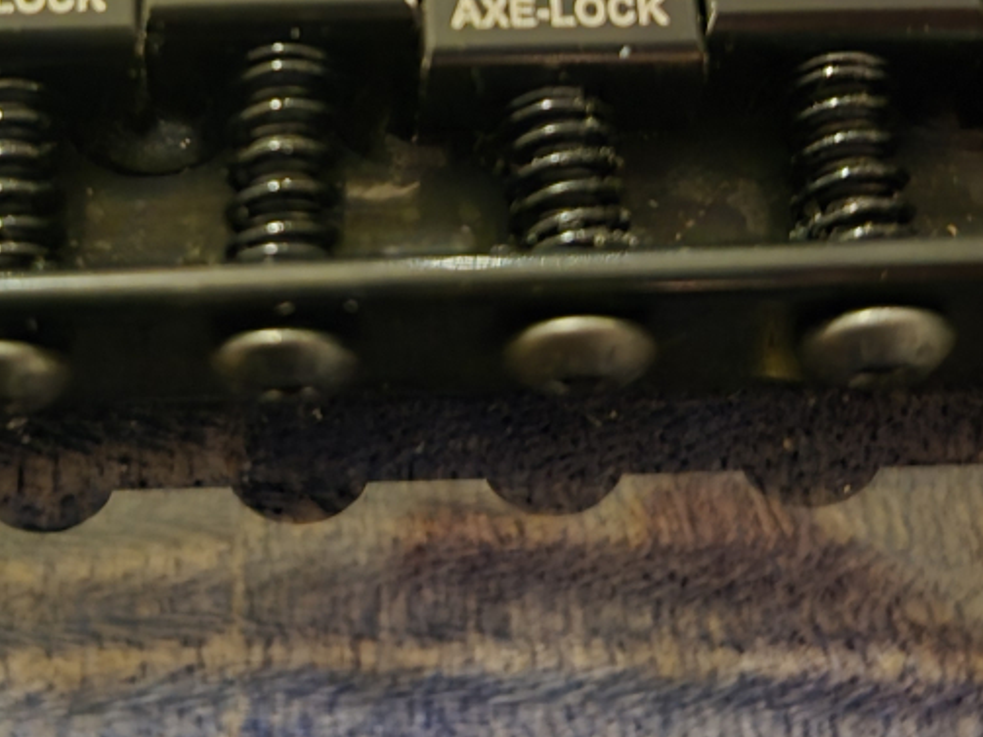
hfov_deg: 31.4
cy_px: 16
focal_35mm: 61
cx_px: 314
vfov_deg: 23.1
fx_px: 1732
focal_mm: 5.4
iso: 2500
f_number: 1.8
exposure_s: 1/16.7
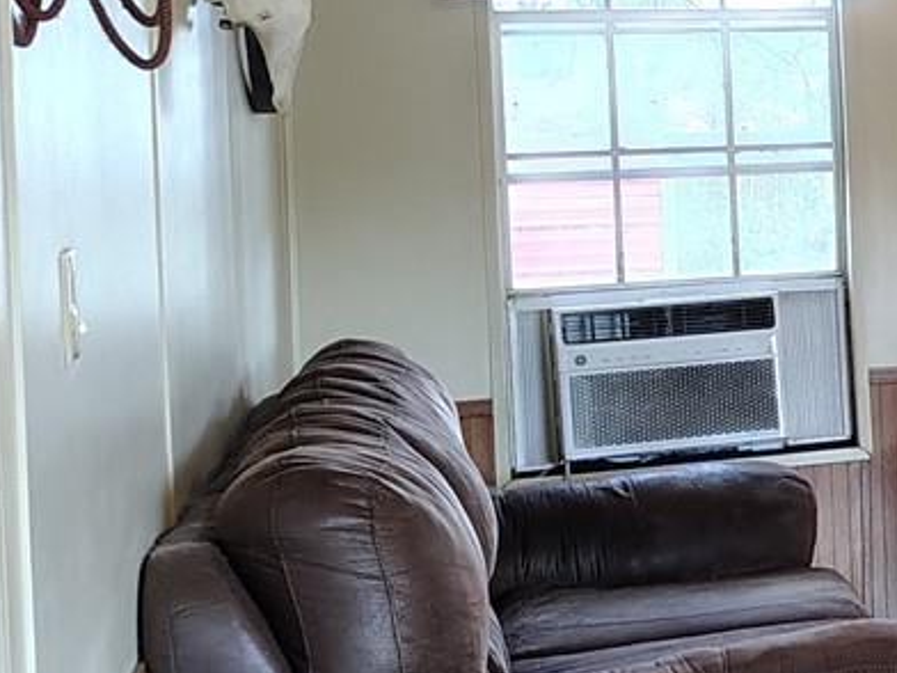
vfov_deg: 15.0
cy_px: 179
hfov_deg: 16.4
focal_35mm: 98
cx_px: 1675
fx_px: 2539
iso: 985
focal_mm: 5.56
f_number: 1.8
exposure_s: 1/120
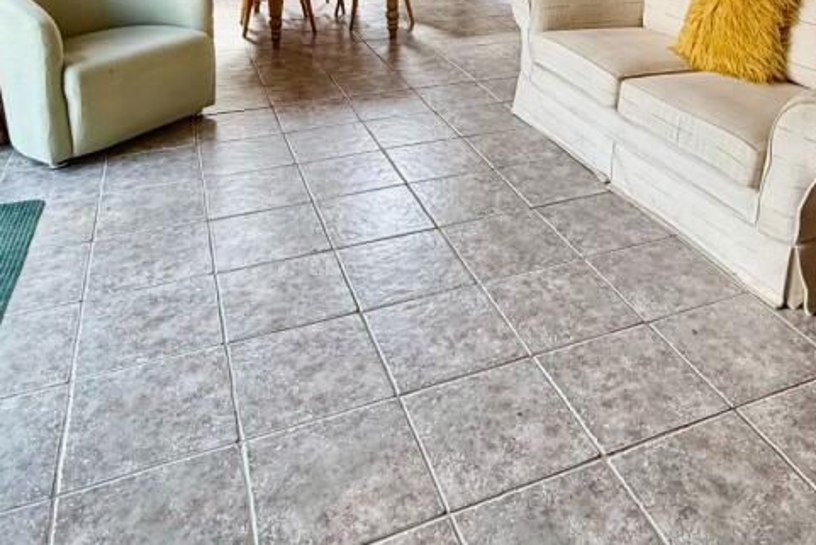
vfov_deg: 36.6
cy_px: -37
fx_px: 703
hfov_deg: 59.4
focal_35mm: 31
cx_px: 516
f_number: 2.2
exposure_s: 1/99
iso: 80
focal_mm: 2.22
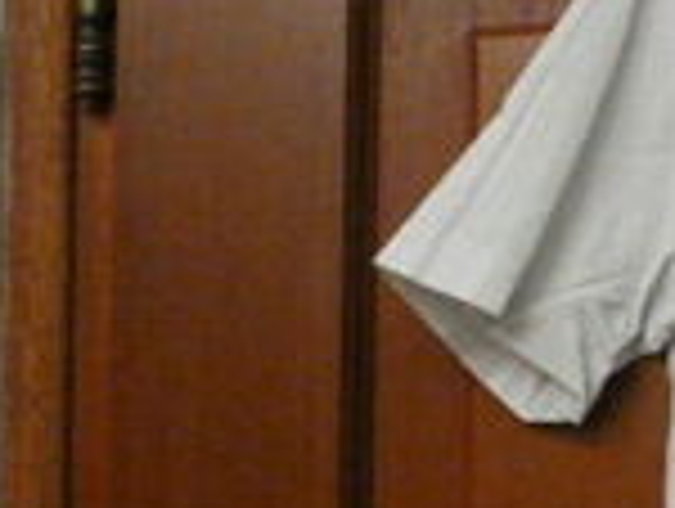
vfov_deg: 12.7
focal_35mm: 115
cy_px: 517
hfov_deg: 15.6
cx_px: 1053
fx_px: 2246
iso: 400
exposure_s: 1/30
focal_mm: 4.6
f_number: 3.3
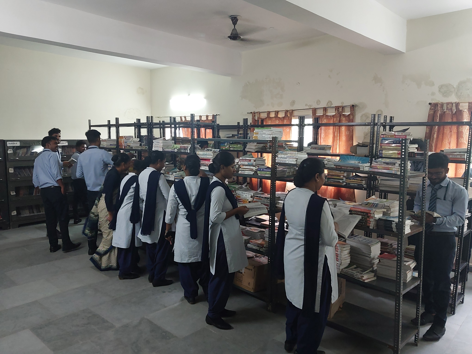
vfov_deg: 46.8
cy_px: 177
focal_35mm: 30
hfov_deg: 60.0
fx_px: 409
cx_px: 236
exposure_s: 1/40
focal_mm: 4.6
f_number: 1.8
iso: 400
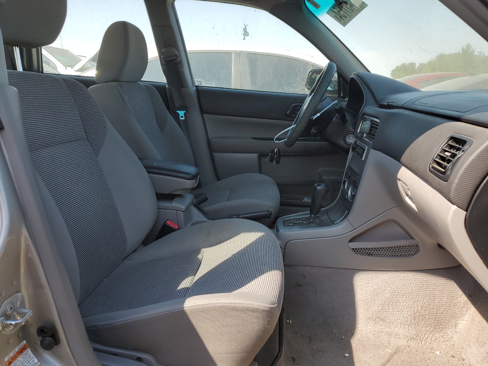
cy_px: 183
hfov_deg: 67.3
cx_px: 244
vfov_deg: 53.1
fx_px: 367
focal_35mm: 26
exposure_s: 1/909
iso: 50
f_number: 1.5
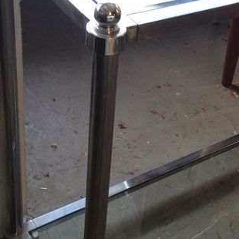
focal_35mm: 77
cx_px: 278
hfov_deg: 21.1
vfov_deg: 22.5
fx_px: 601
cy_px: 103
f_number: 2.2
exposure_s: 1/40
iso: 40
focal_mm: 4.12
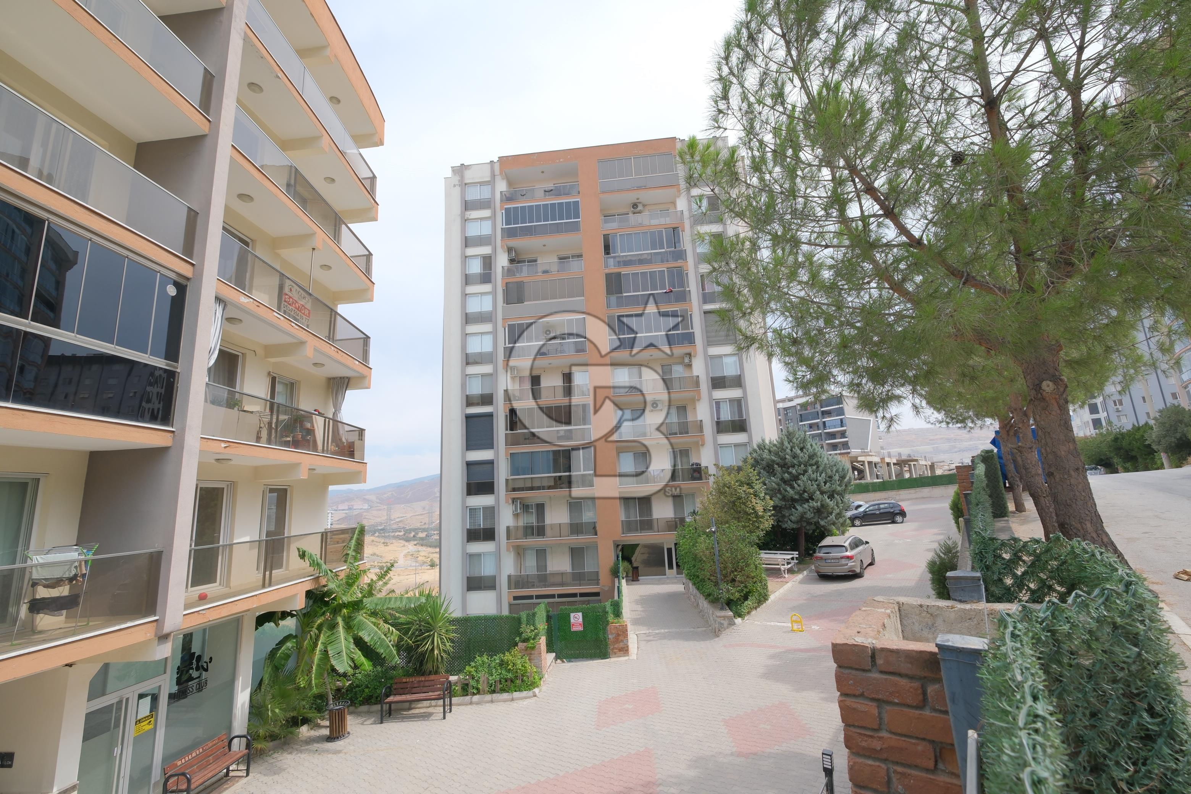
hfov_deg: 100.4
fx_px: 496
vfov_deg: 77.3
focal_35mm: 15
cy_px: 397
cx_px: 596
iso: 320
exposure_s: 1/480
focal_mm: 10
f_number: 5.6
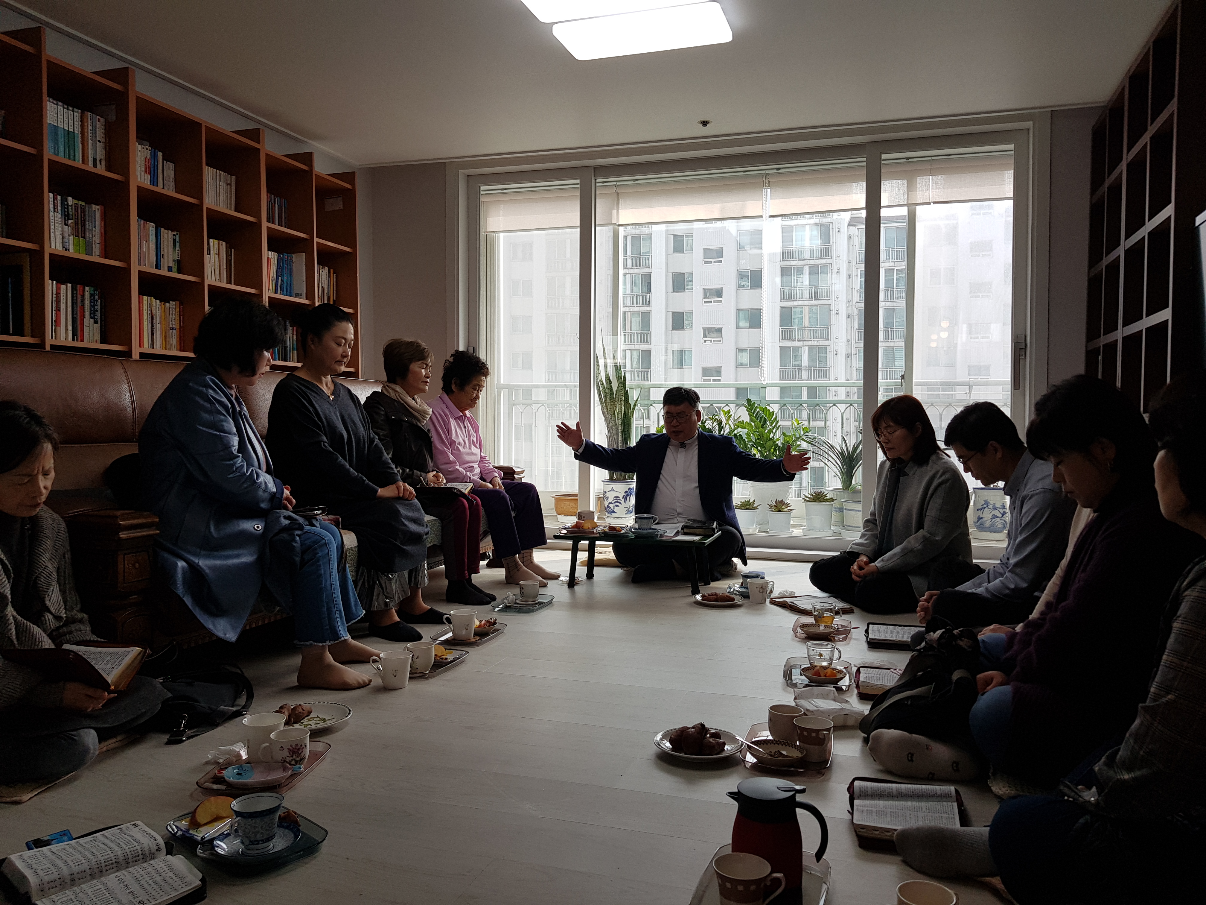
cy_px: 452
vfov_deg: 53.1
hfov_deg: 67.3
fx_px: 906
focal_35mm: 26
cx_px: 603
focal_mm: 4.2
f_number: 1.7
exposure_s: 1/304
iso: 40
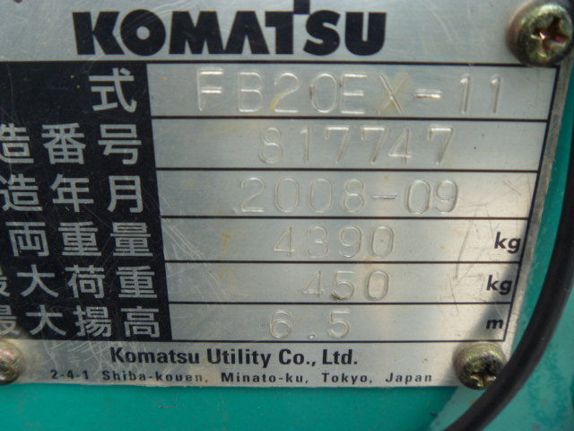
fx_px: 580
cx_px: 287
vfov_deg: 40.7
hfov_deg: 52.6
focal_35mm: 35
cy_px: 216
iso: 80
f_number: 3.5
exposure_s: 1/40
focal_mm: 6.3
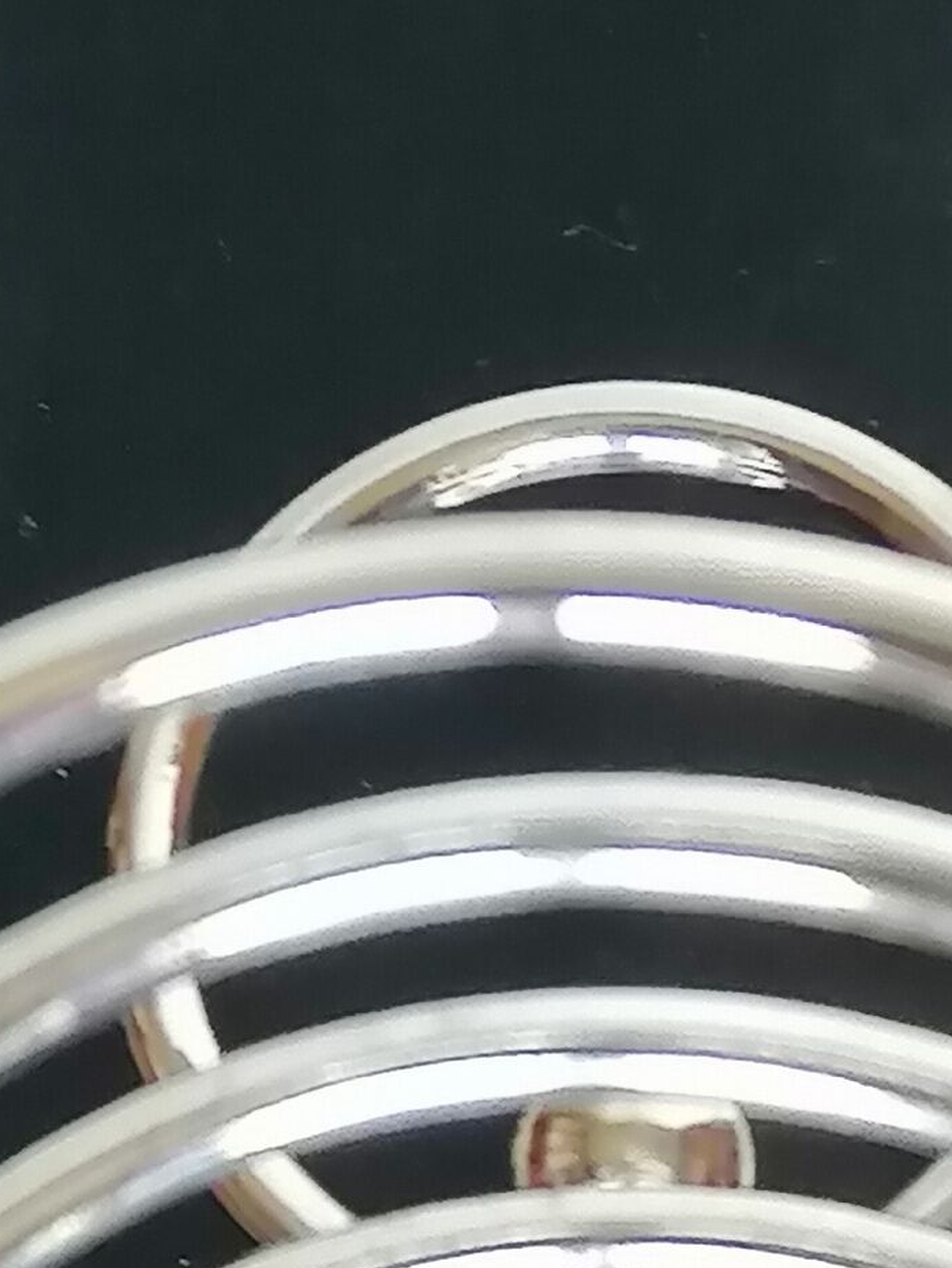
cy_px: 2419
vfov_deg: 10.6
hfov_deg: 8.6
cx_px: 631
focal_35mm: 172
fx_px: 6304
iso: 200
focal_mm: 4.75
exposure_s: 1/50
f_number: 1.8
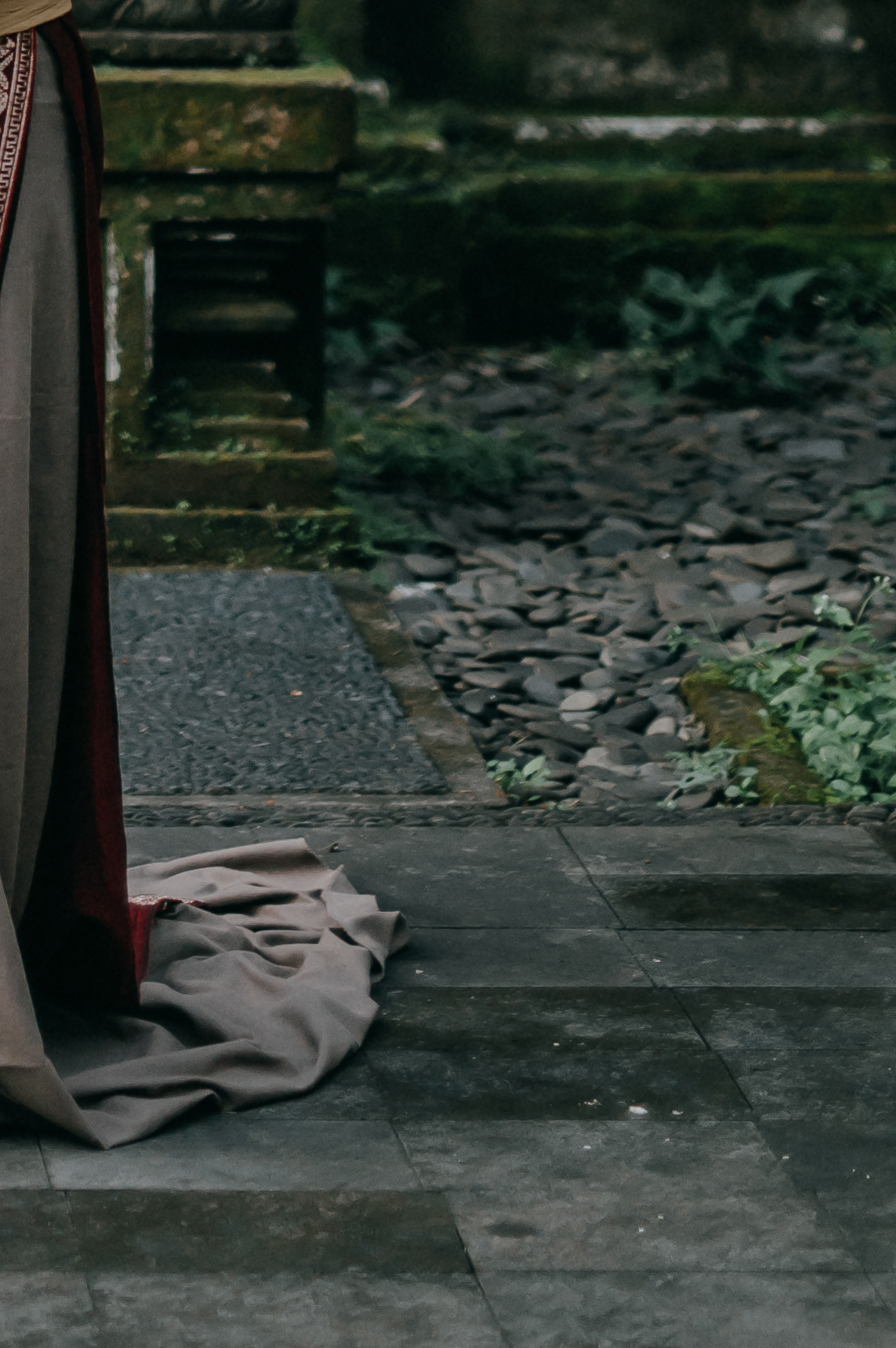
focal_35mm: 173
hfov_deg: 7.7
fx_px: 6467
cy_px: -878
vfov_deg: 11.3
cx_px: -531
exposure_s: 1/3200
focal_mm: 50
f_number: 1.4
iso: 800
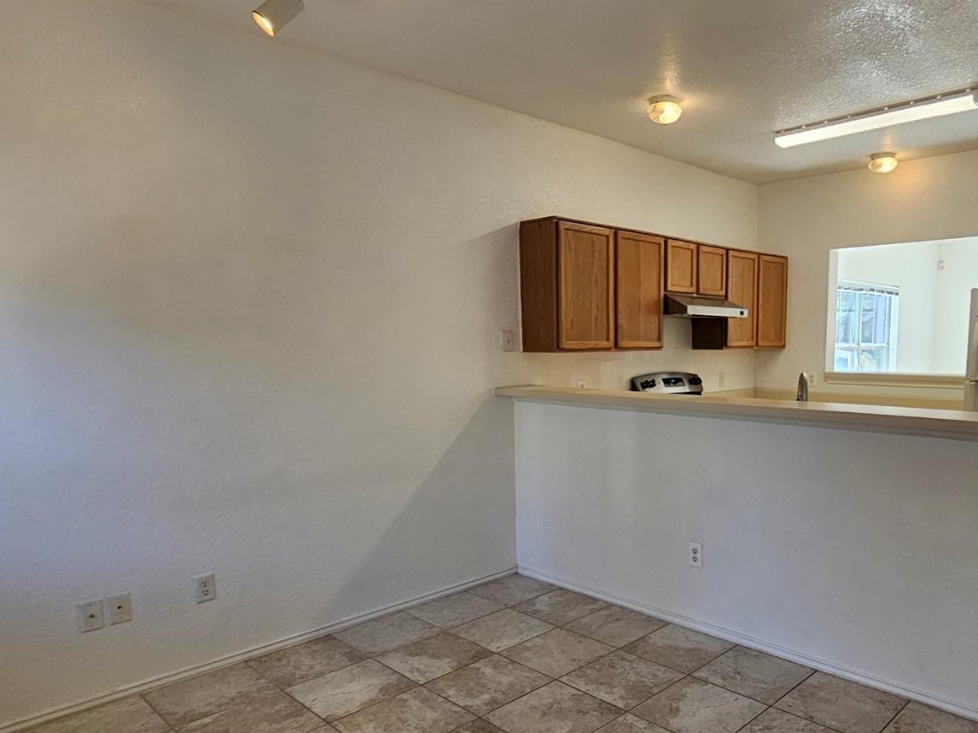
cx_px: 624
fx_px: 650
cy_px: 447
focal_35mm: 23
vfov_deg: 58.3
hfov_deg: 72.4
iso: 64
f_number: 2.2
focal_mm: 2.2
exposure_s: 1/60
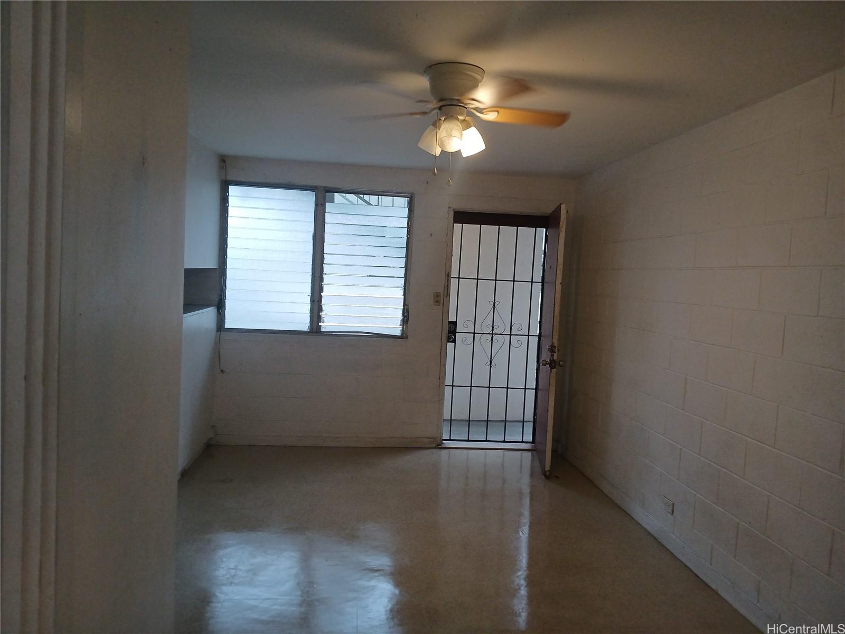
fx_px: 635
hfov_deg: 67.3
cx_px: 422
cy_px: 317
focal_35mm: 26
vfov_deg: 53.1
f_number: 1.8
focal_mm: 3.98
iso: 160
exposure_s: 1/60
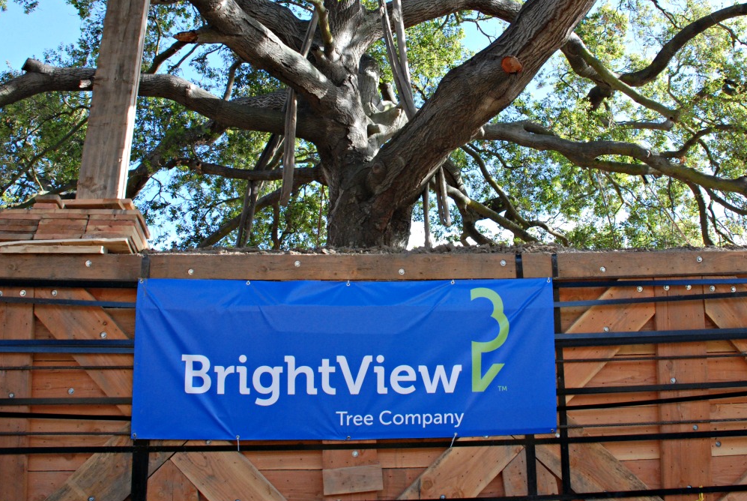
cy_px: 188
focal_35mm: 39
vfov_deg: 34.1
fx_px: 810
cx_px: 422
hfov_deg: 49.4
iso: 800
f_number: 9
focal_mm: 20
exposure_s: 1/320
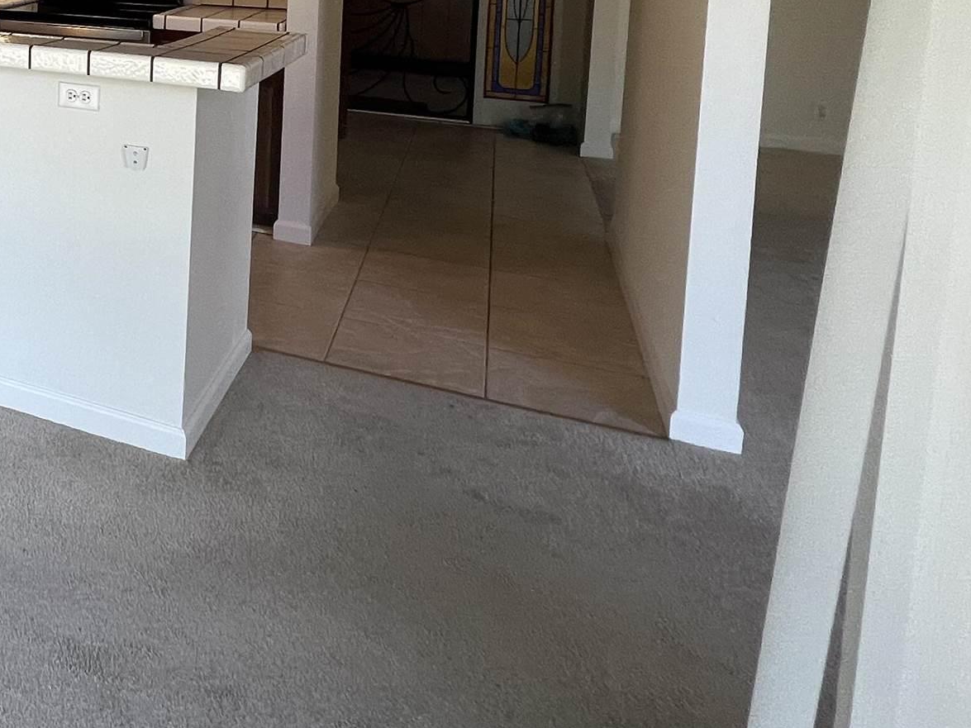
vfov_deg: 37.0
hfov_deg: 39.7
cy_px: -17
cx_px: -178
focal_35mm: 34
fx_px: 954
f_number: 1.8
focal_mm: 1.57
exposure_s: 1/99
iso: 80
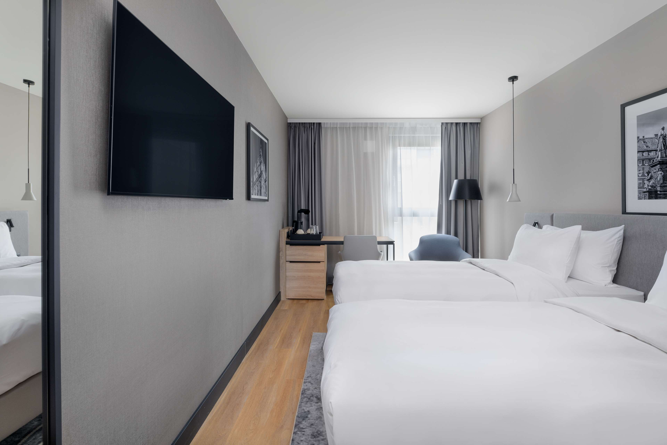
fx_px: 296
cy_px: 222
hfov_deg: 96.7
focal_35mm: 16
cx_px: 334
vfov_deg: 73.7
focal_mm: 16
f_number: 11
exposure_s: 1/13
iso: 320
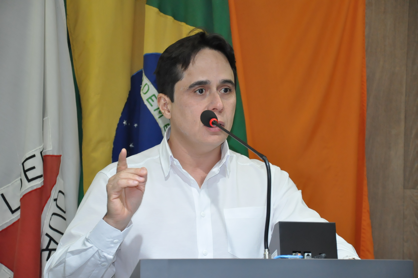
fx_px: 1479
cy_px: 139
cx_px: 209
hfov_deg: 16.1
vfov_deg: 10.7
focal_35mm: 128
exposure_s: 1/160
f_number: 5.6
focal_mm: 85
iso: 2000
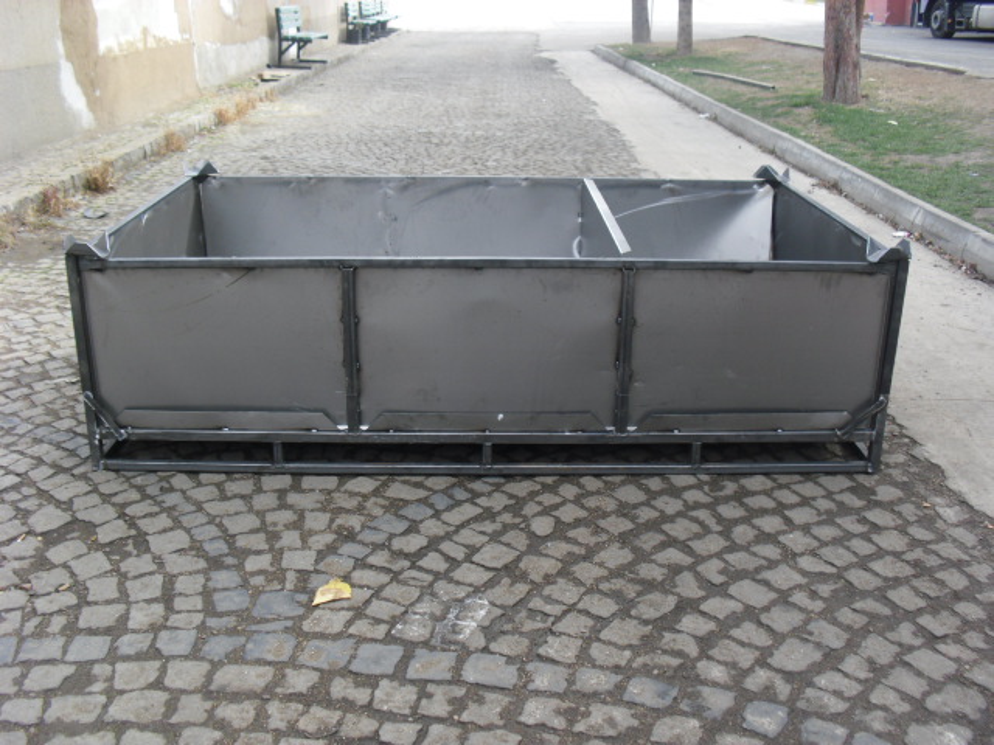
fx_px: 1034
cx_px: 497
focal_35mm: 36
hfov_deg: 51.4
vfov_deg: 39.7
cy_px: 372
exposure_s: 1/125
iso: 100
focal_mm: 6.3
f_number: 3.1
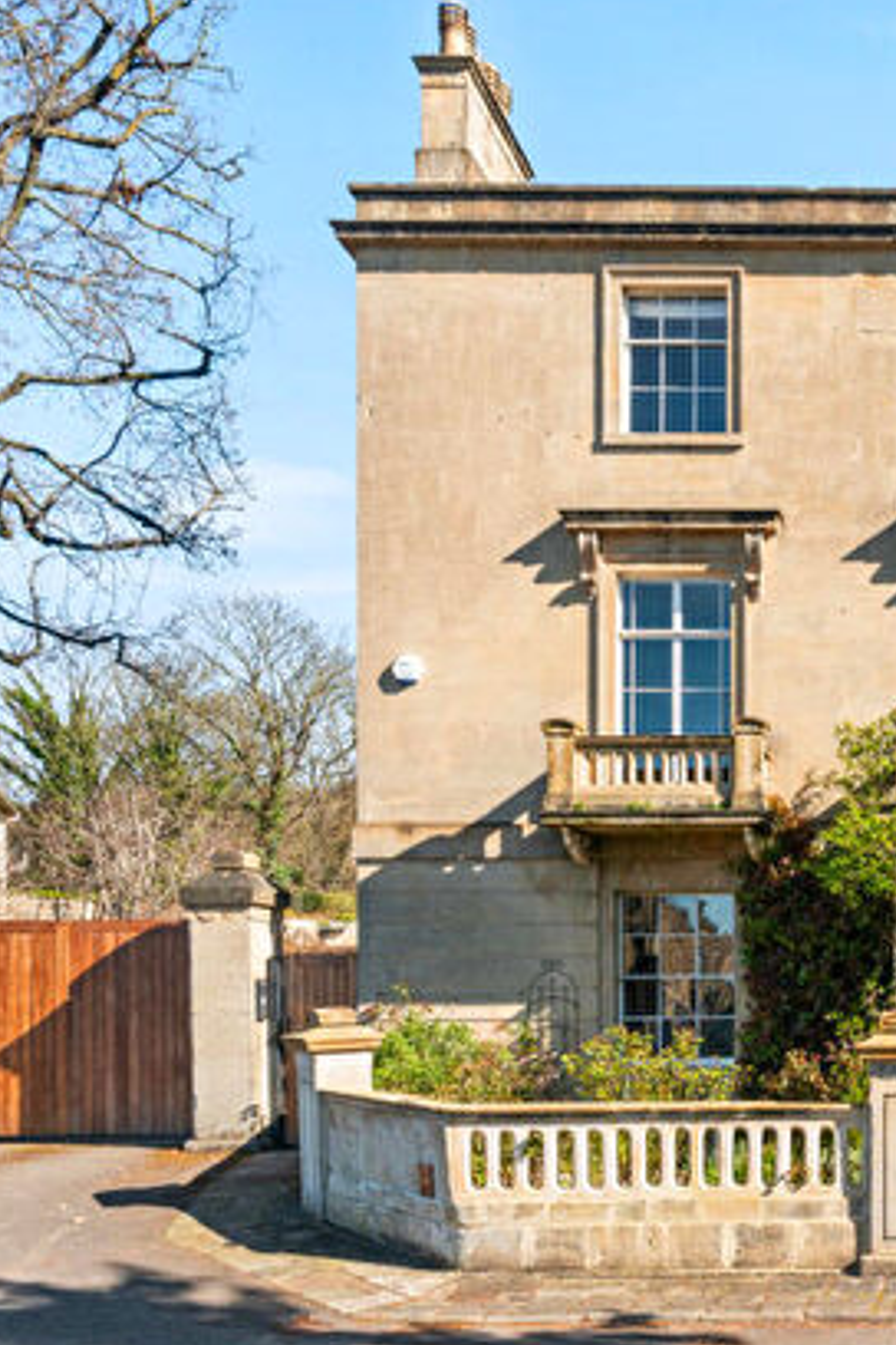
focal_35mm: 37
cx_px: 955
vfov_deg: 52.0
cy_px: 701
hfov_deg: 32.3
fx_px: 1376
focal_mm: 21.5
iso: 320
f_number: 9
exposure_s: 1/60
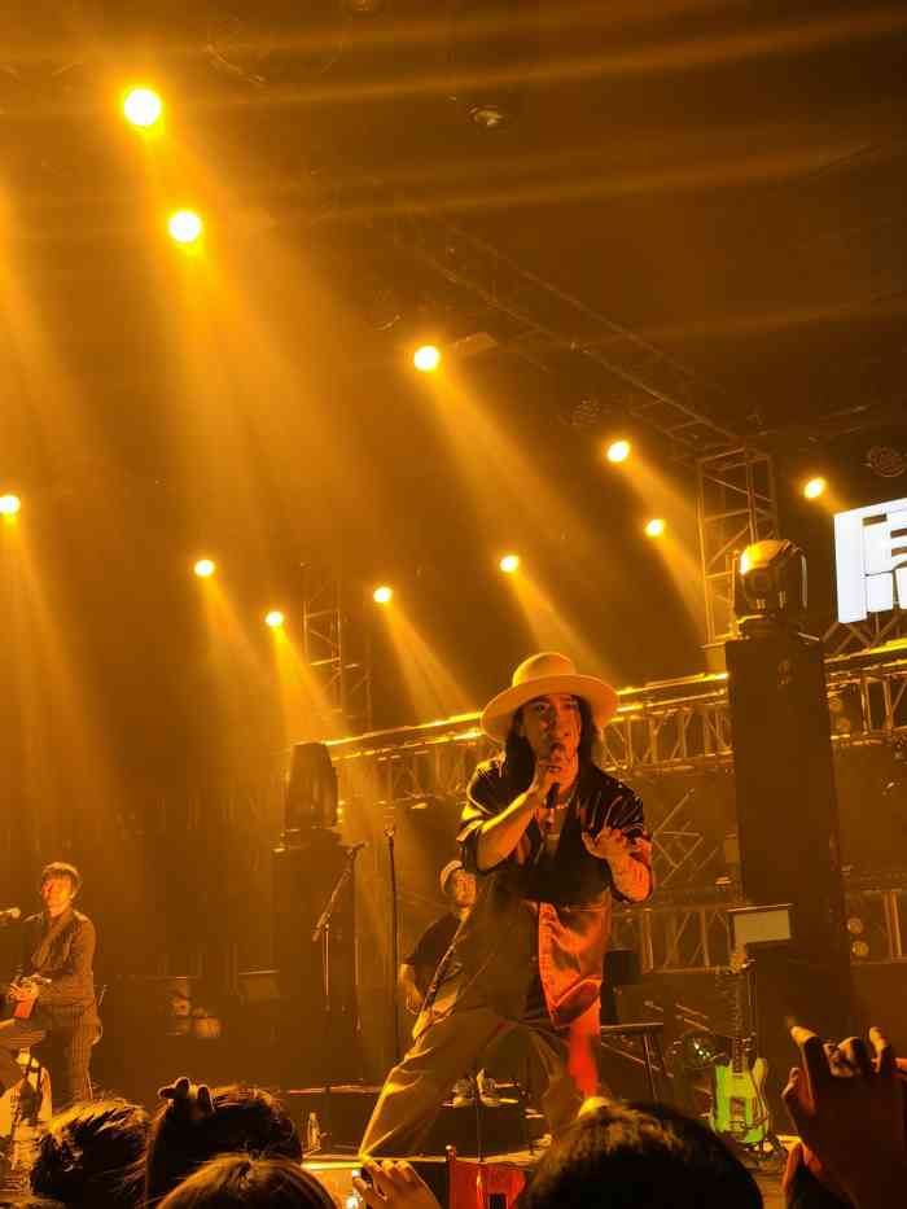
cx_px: 454
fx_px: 1711
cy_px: 604
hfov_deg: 29.7
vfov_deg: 38.9
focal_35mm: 49
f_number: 1.6
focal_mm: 5.56
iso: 125
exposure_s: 1/50
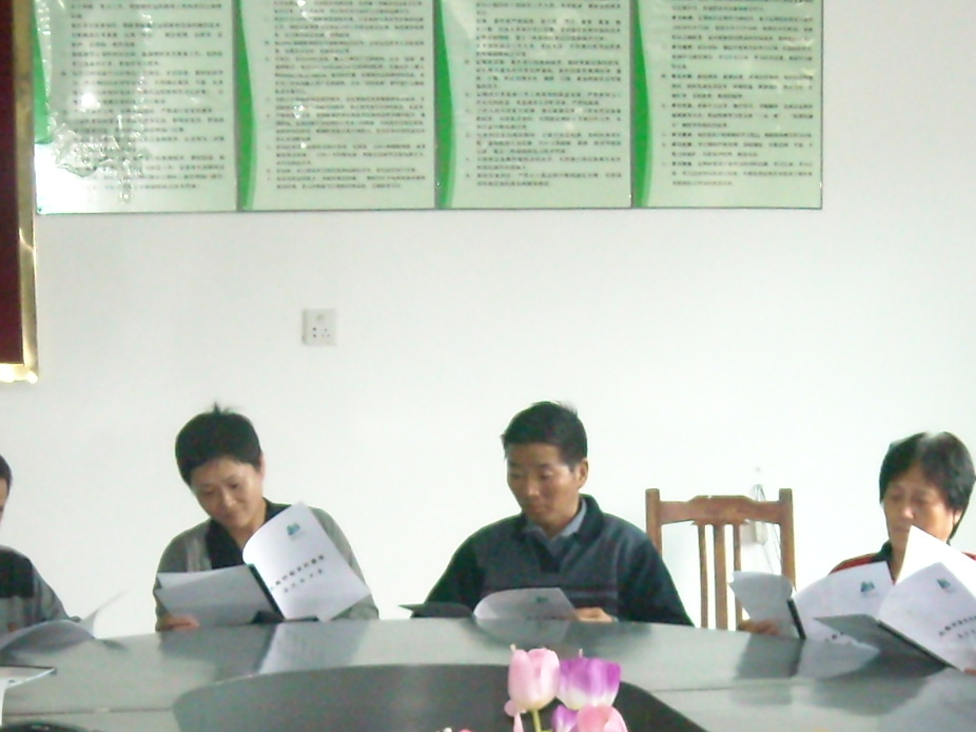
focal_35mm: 98
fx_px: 2762
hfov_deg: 20.0
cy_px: 787
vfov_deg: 14.8
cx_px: 624
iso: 400
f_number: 2.8
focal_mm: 5.7
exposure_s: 1/30
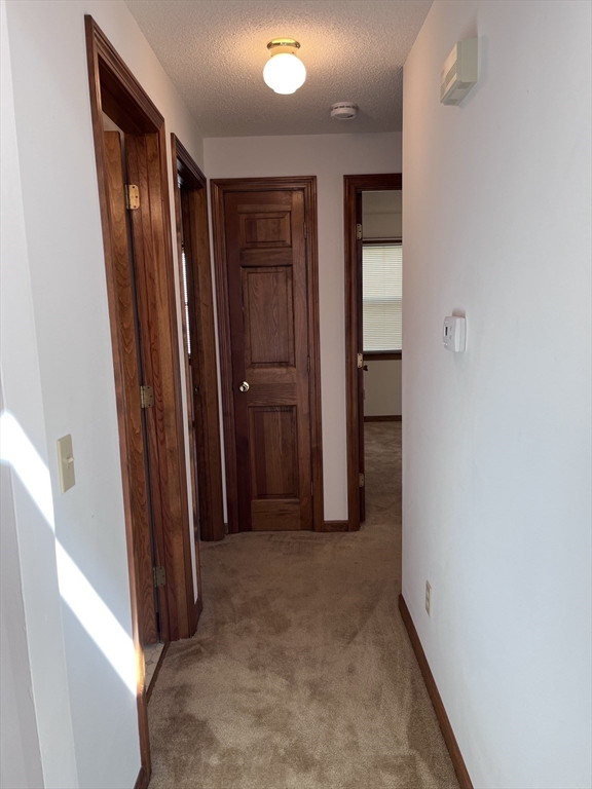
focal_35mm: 26
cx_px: 296
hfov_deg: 53.1
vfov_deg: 67.3
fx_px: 593
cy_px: 394
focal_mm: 5.1
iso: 64
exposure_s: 1/120
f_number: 1.6
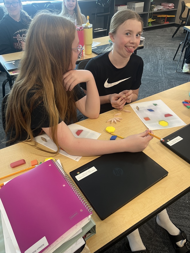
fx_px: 190
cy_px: 126
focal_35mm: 26
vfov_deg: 67.3
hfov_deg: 53.1
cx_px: 95
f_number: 1.6
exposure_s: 1/60
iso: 100
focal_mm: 5.1
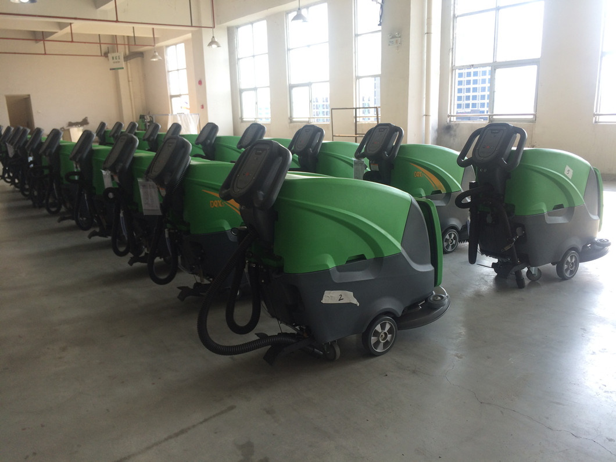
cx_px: 308
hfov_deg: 61.7
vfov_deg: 48.2
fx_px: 516
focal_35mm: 29
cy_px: 231
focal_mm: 4.15
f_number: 2.2
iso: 32
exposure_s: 1/165
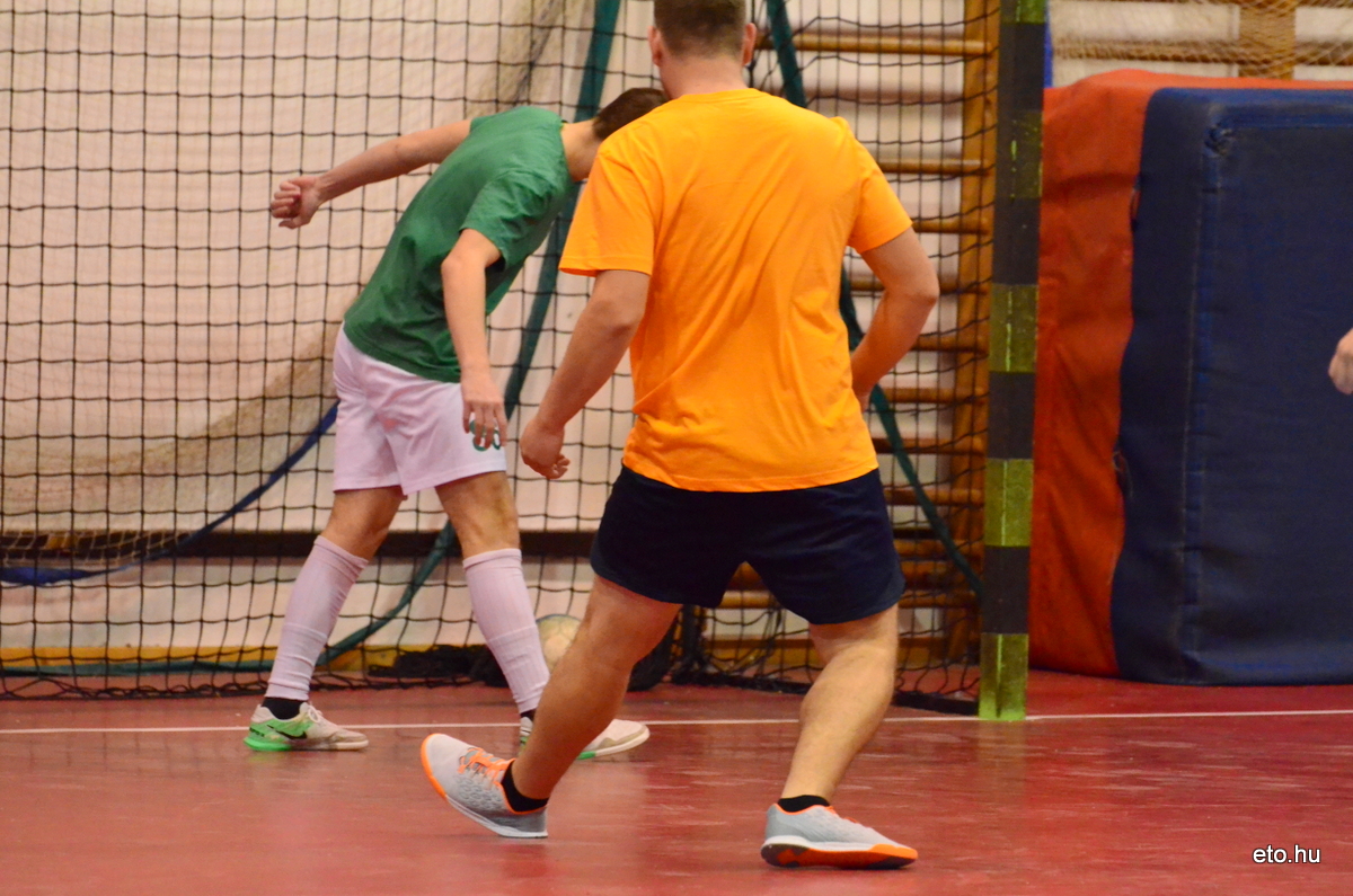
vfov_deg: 5.5
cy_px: 448
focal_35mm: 248
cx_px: 676
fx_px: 9283
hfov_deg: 8.3
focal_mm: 165
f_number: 5
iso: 6400
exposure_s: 1/640
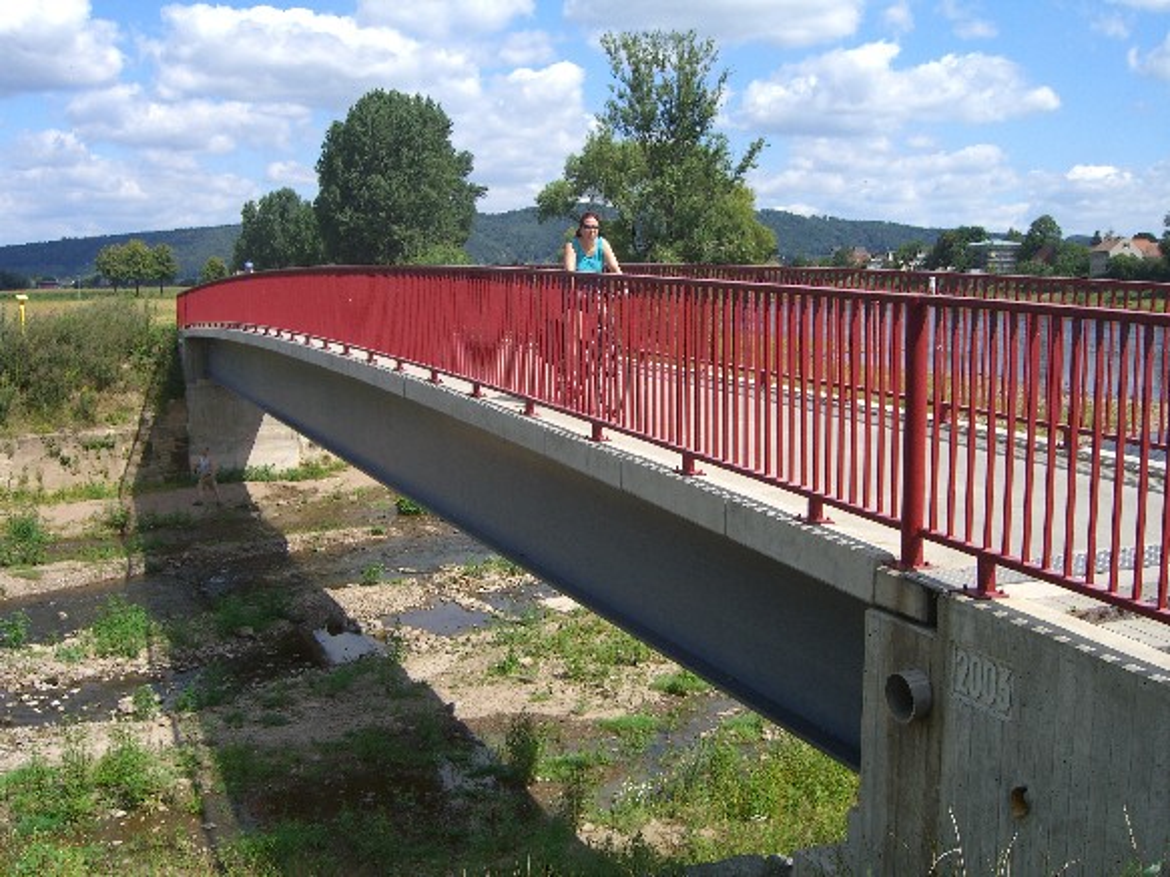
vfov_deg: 37.7
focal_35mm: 38
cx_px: 585
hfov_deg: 49.0
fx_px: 1284
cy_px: 438
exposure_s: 1/160
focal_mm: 7.9
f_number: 8
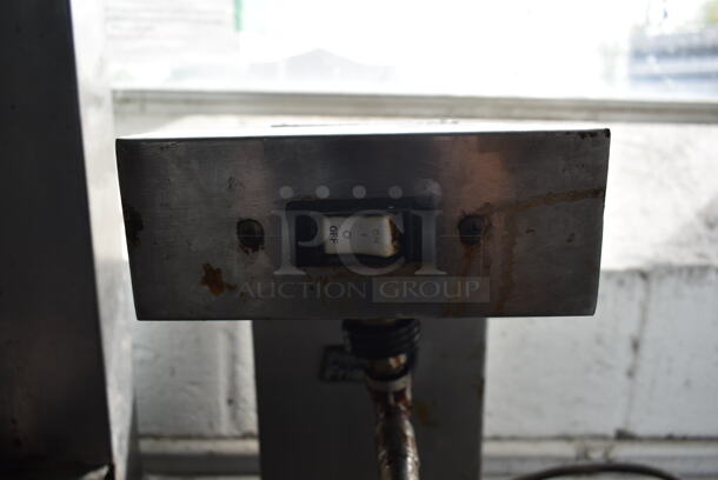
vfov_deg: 48.0
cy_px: 240
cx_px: 359
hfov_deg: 67.3
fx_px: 539
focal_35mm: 27
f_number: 5
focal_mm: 18
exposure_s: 1/100
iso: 100
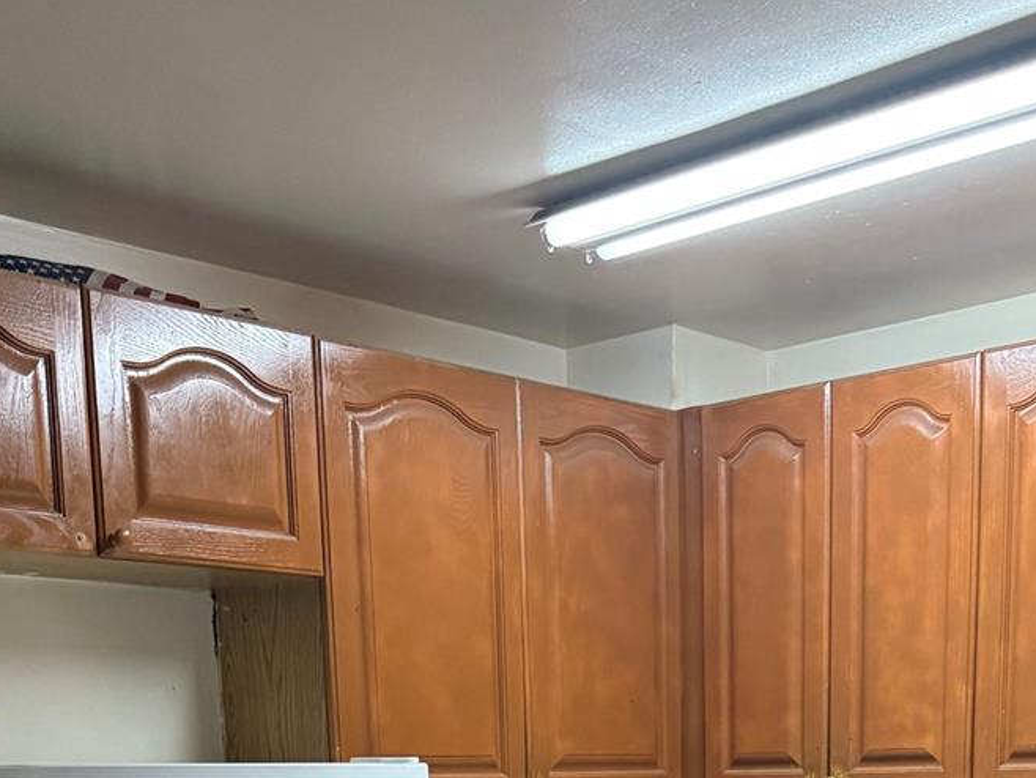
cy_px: 1106
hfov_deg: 34.2
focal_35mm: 56
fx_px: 1677
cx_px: 639
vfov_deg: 22.3
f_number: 1.78
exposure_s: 1/60
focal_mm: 6.76
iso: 400
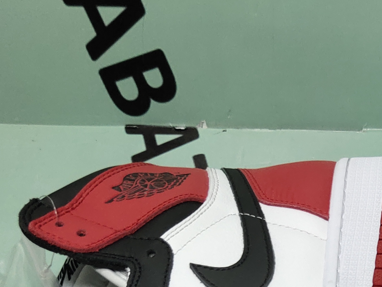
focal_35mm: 90
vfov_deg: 15.3
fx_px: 993
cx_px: 370
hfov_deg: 21.1
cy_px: 417
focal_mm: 4.35
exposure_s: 1/100
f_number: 1.79
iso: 83
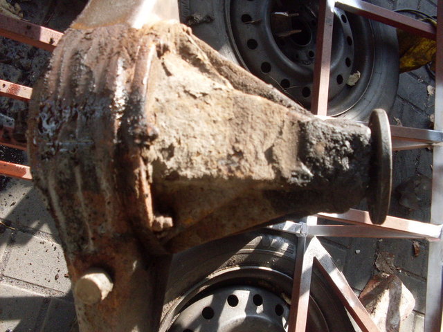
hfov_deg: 49.0
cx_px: 222
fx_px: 486
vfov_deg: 37.7
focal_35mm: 38
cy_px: 166
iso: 80
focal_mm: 6.3
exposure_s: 1/180
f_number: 2.8
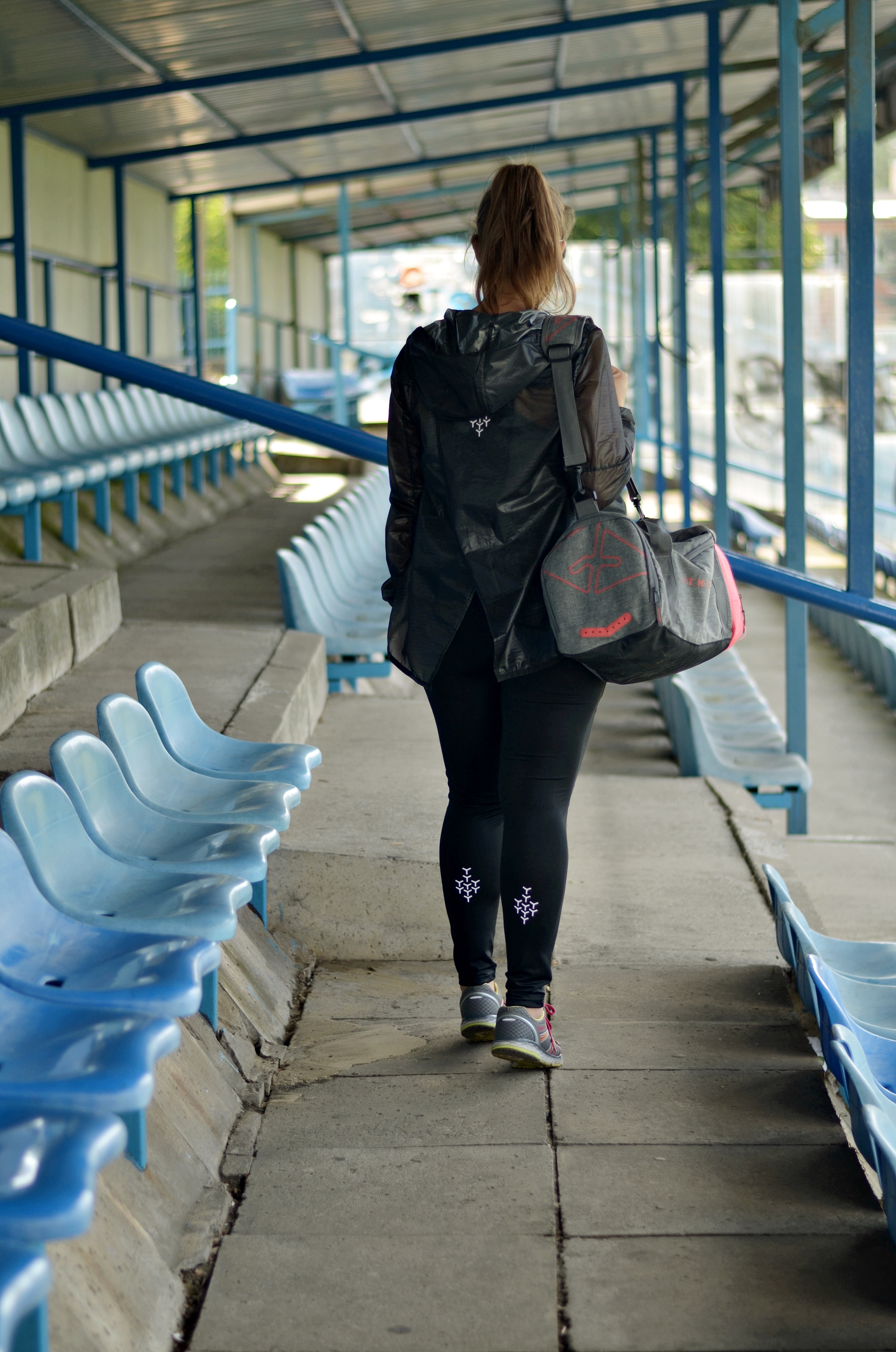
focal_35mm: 75
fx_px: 2813
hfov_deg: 18.1
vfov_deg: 27.0
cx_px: 448
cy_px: 676
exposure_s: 1/800
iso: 100
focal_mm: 50
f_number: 1.8
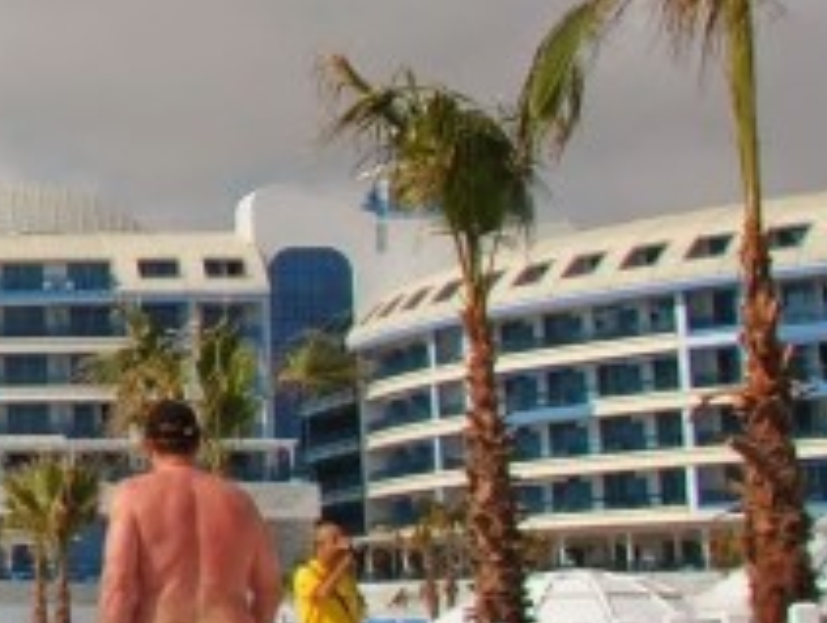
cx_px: -1009
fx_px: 3374
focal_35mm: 141
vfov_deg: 10.4
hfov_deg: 11.9
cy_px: -71
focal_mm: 18
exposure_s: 1/400
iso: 100
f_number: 10
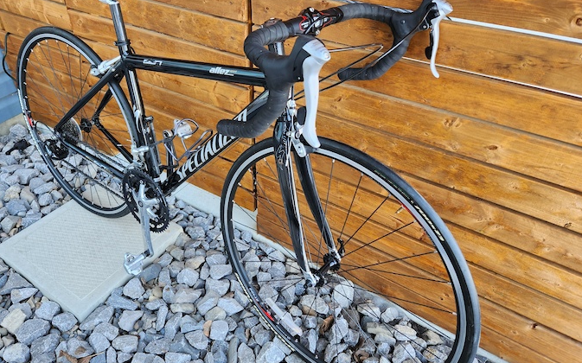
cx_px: 240
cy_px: 153
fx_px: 460
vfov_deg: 43.0
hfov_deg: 64.2
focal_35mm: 29
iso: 80
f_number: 1.8
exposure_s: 1/180
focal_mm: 5.4
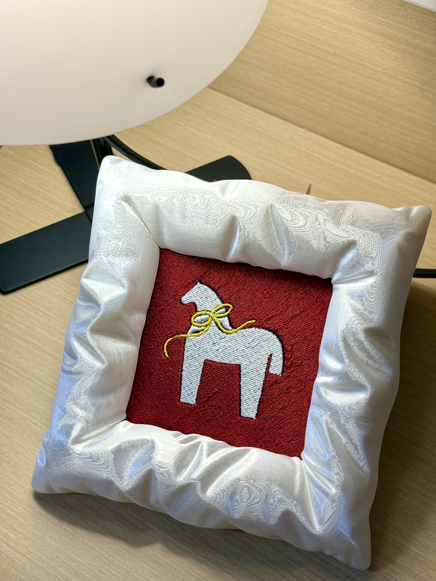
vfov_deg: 39.7
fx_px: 806
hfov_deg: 30.3
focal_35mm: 48
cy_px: 290
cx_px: 218
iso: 100
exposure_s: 1/100
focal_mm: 6.76
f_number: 1.78
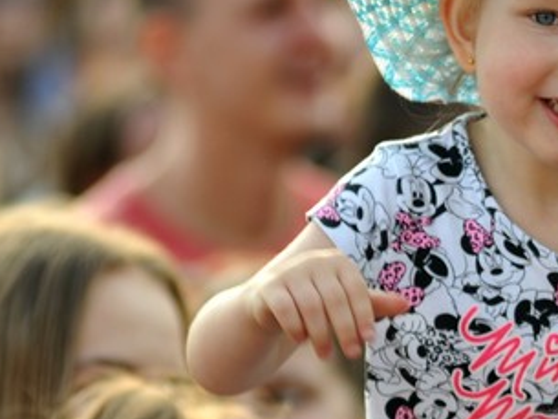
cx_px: 659
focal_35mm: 586
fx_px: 9450
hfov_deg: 3.4
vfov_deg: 2.5
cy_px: 386
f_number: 2.8
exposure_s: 1/640
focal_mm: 155
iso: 200
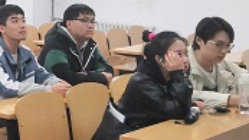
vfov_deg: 10.8
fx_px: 719
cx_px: -144
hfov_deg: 17.3
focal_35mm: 109
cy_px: -49
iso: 320
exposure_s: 1/50
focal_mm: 3.95
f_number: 1.8
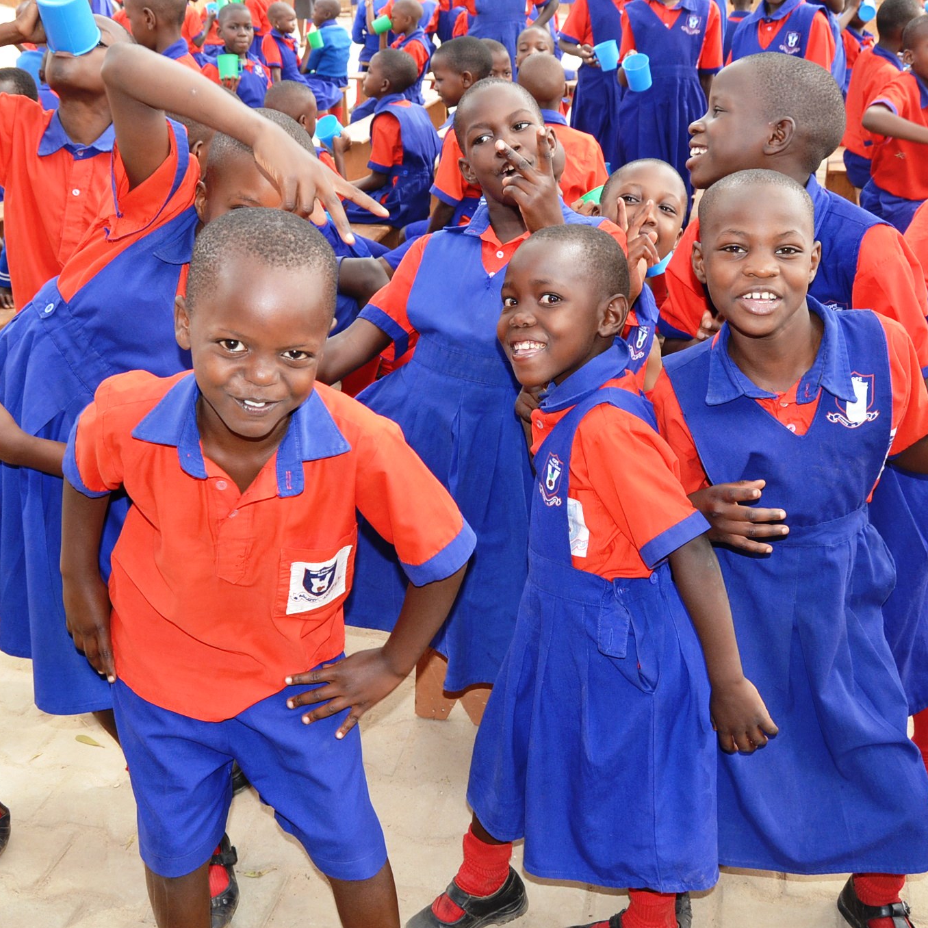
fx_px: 1183
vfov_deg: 42.8
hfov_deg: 42.8
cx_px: 428
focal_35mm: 39
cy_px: 404
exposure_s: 1/200
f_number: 5.6
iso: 400
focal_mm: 18
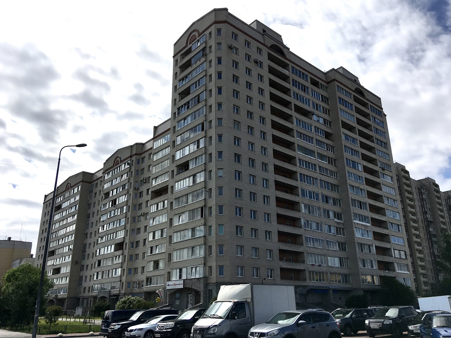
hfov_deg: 61.7
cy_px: 169
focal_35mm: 29
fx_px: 378
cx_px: 226
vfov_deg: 48.2
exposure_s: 1/4525
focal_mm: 4.15
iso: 25
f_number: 2.2
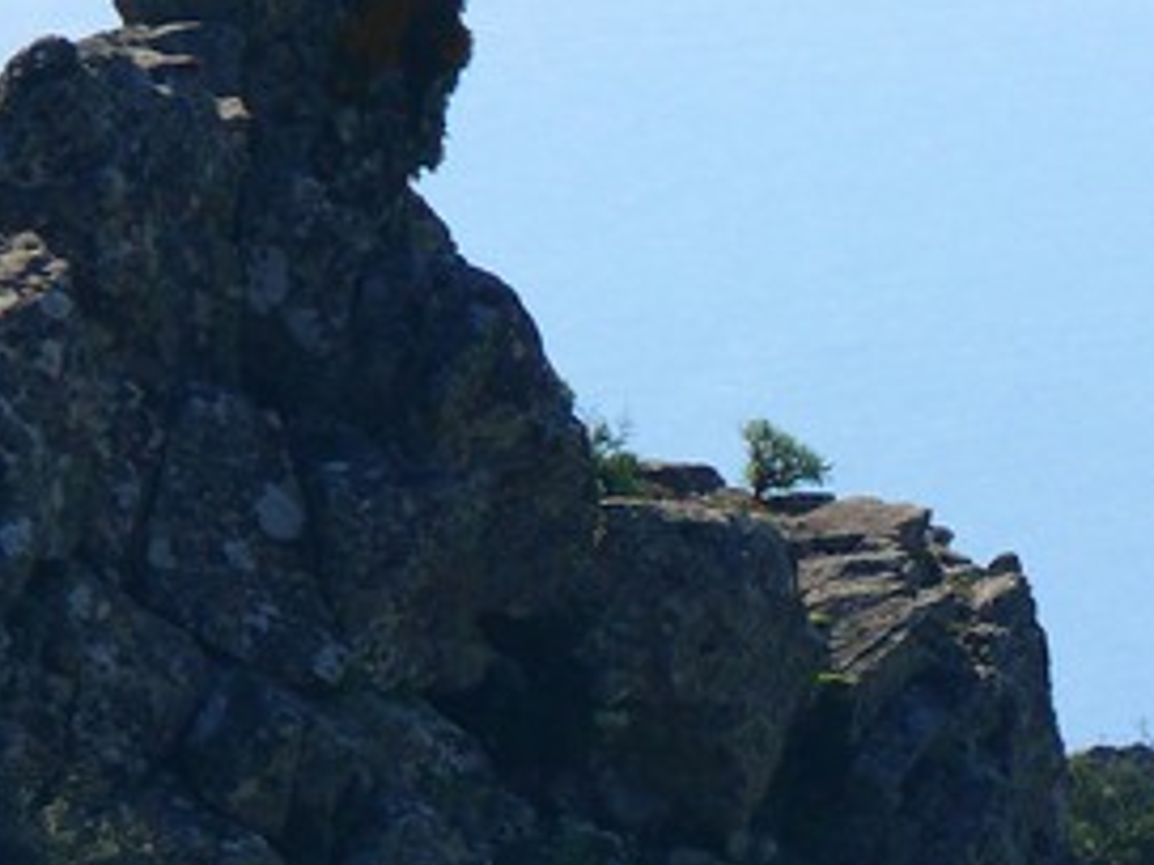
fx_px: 27770
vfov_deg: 1.8
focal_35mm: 833
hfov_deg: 2.4
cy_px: 628
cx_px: 1044
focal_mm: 63.9
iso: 100
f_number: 4.5
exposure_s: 1/250
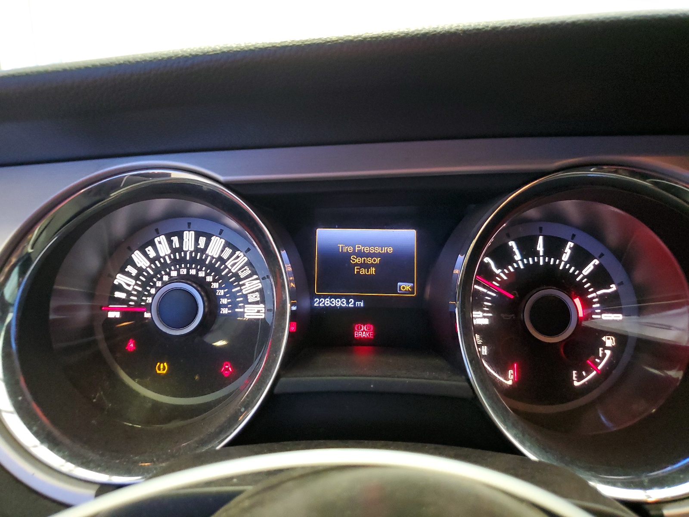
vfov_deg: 53.1
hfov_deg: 67.3
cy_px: 258
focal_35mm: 26
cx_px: 344
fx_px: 518
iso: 300
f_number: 1.5
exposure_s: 1/60.2
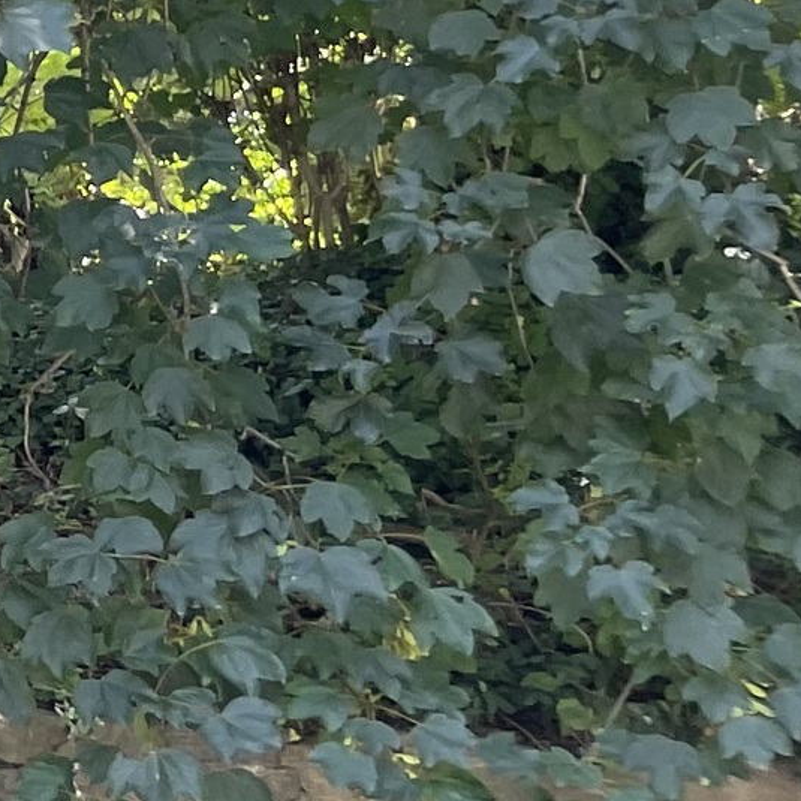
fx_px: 3456
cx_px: -1397
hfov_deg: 10.4
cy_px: -361
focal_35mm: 132
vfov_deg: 12.6
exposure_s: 1/121
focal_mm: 4.2
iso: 40
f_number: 1.6
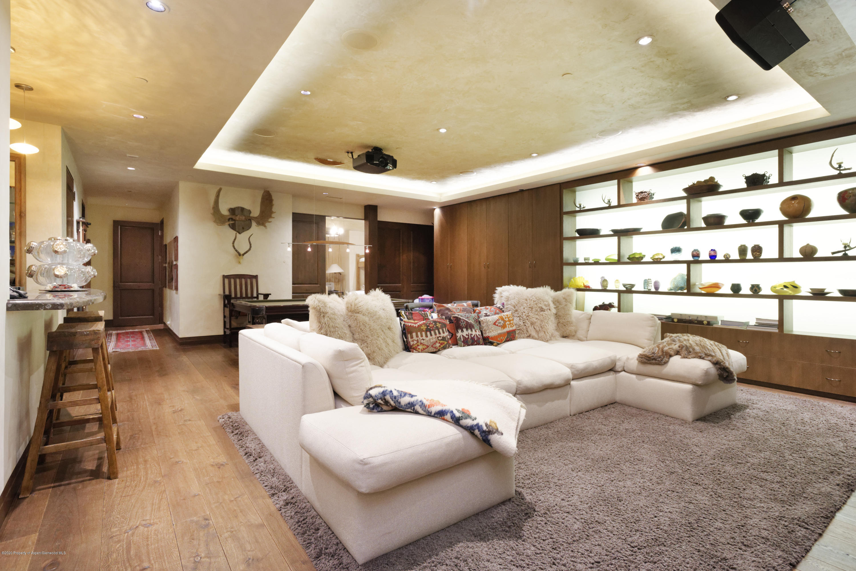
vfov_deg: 70.5
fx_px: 404
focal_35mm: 17
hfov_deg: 93.3
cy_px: 286
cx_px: 428
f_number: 7.1
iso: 2000
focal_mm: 17
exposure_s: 1/8
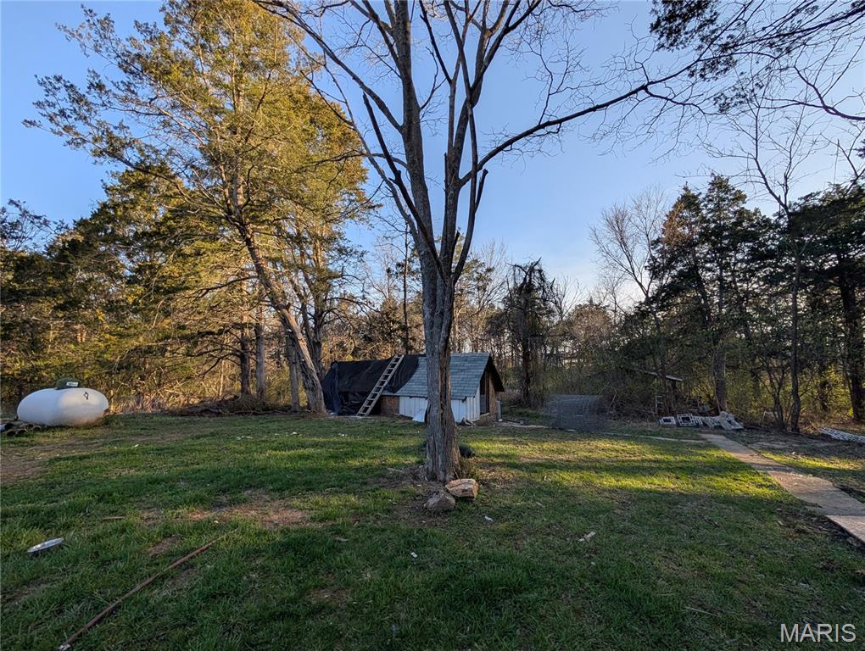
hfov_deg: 110.5
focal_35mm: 12
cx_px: 432
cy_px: 326
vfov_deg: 94.6
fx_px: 300
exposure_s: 1/1462
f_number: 1.7
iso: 49
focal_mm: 2.02
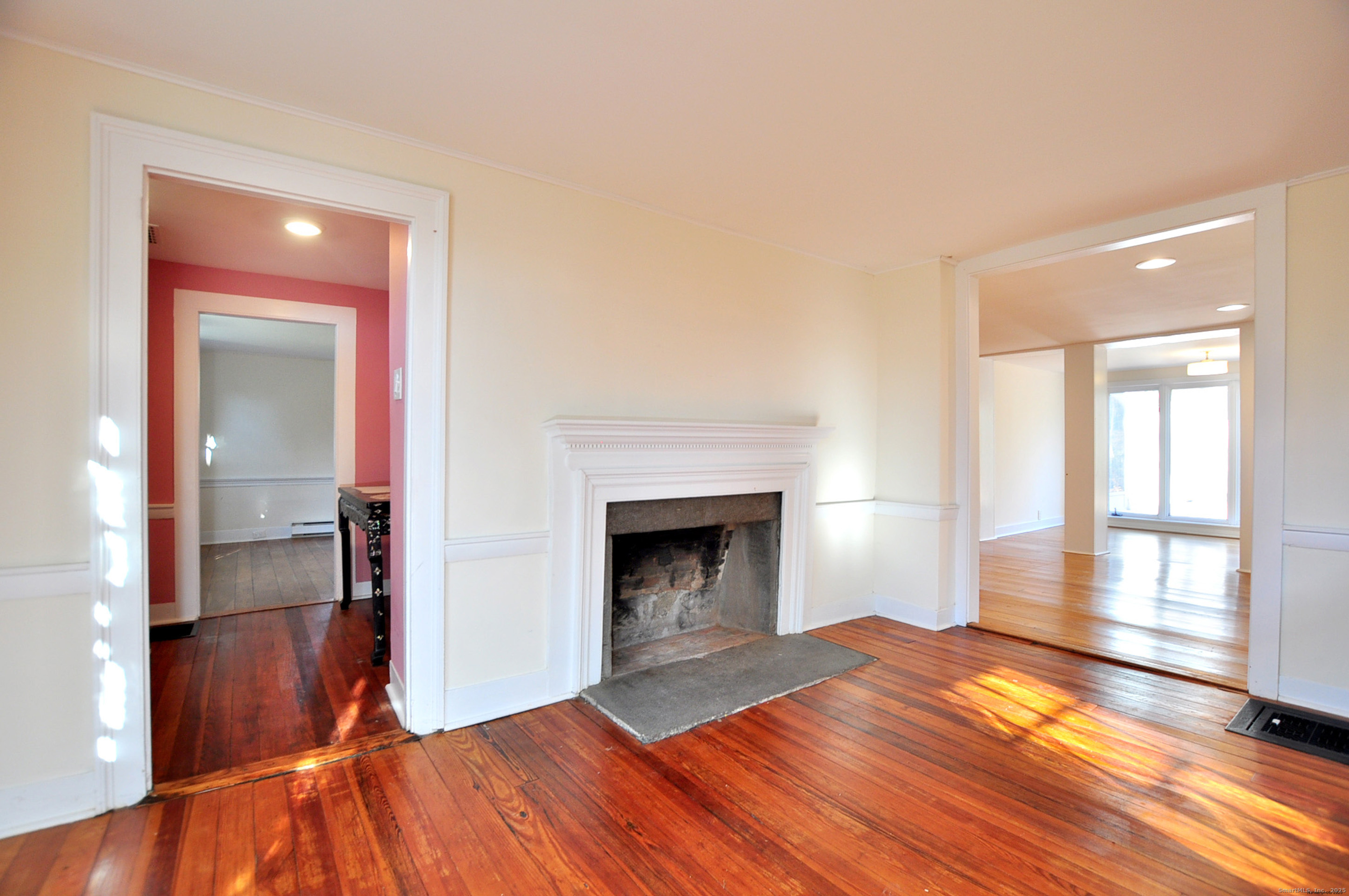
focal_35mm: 15
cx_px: 674
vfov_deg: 77.2
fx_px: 561
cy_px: 448
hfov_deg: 100.5
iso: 320
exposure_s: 1/40
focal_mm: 10
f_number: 4.5
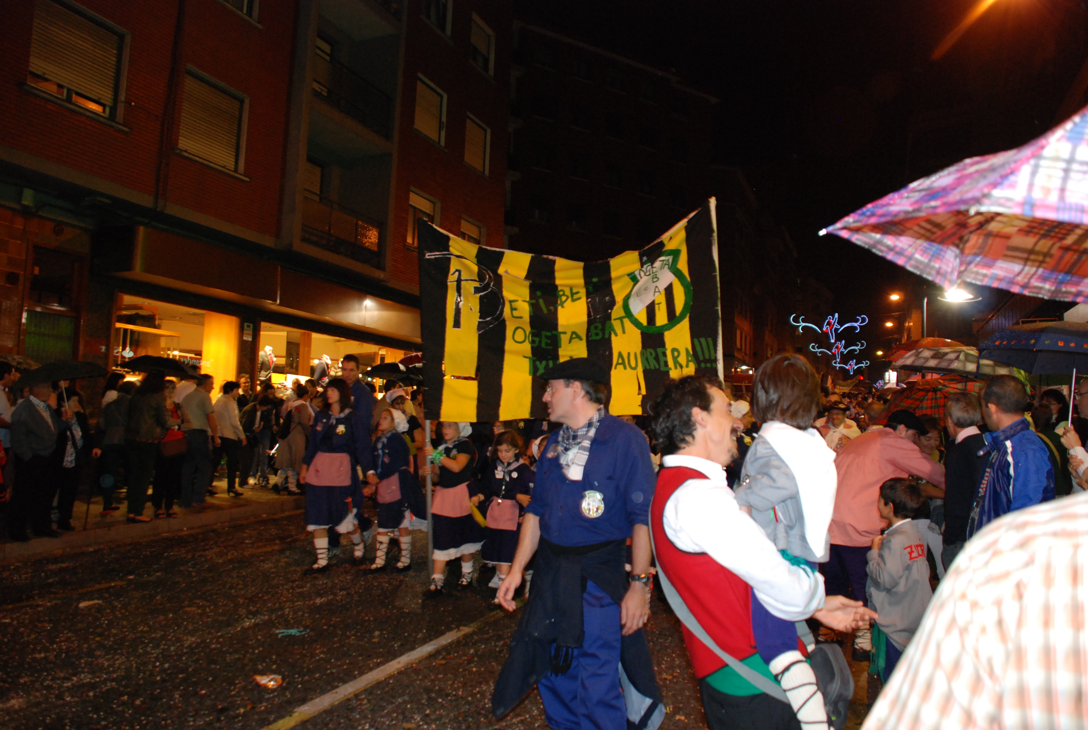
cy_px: 365
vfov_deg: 48.1
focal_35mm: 27
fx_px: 818
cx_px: 544
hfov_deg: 67.3
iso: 800
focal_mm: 18
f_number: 3.5
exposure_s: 1/30
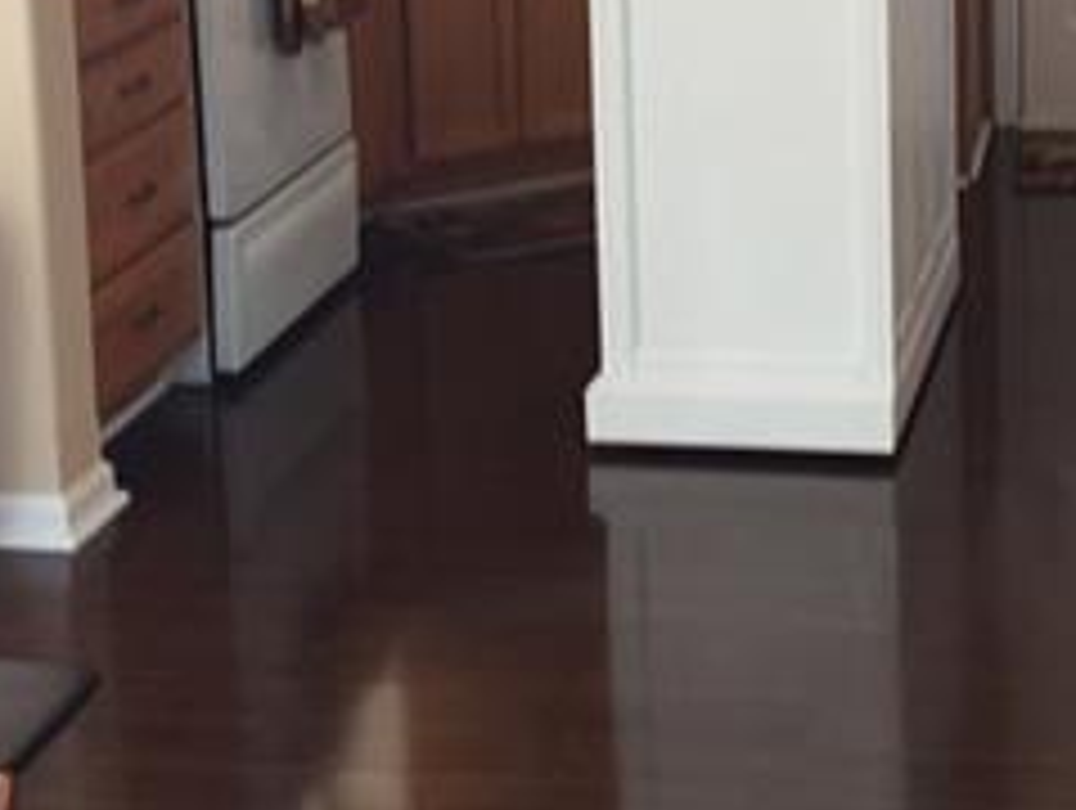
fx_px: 2895
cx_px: 662
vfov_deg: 15.7
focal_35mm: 93
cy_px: 22
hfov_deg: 21.0
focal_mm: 4.15
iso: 40
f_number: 2.2
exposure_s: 1/30
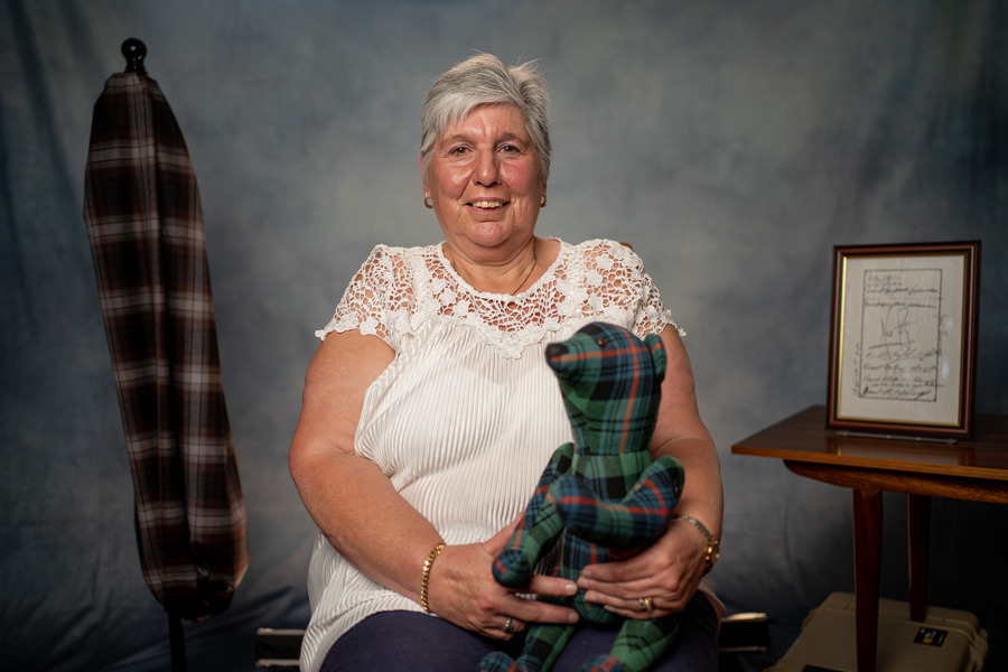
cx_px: 504
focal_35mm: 35
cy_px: 336
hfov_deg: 54.4
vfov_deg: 37.9
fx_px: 980
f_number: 1.8
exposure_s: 1/125
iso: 200
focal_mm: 35
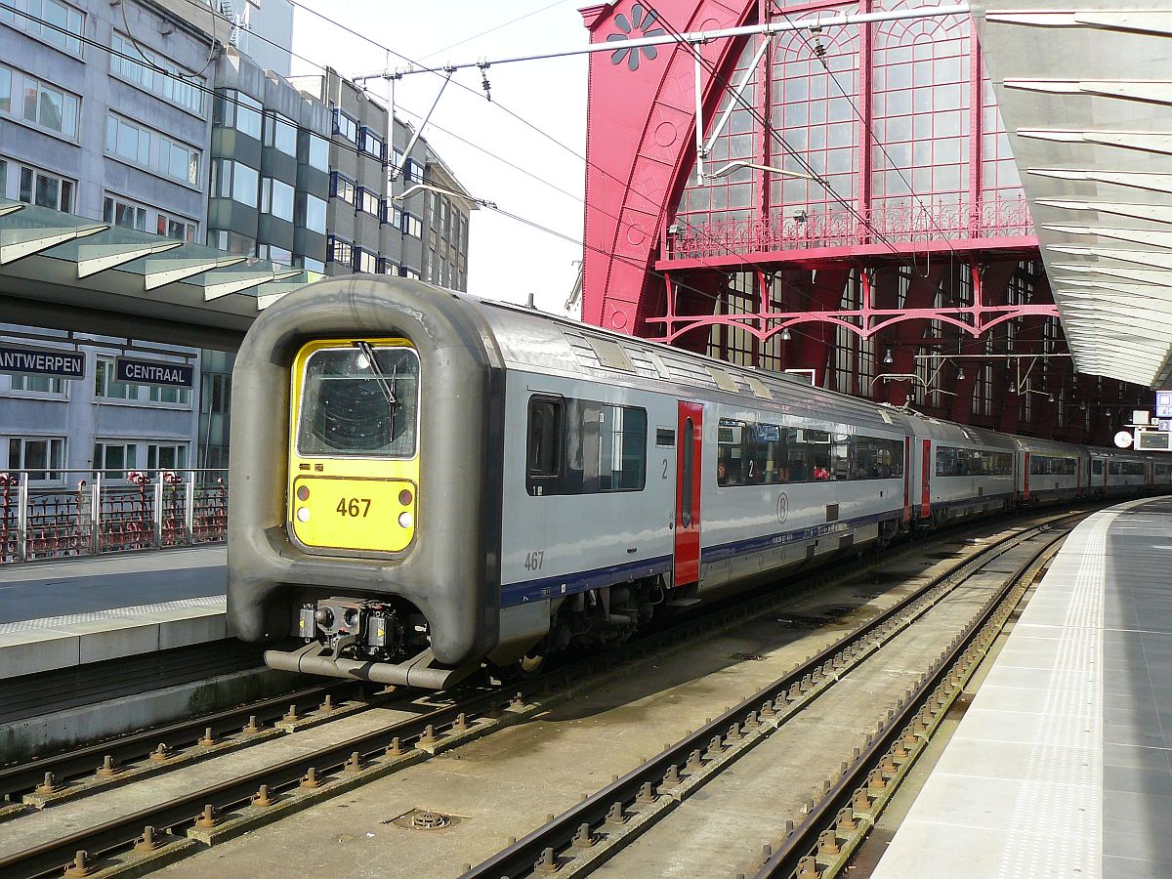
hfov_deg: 51.4
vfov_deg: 39.7
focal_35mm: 36
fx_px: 1219
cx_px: 586
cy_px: 440
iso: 100
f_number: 4.5
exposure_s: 1/250
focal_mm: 6
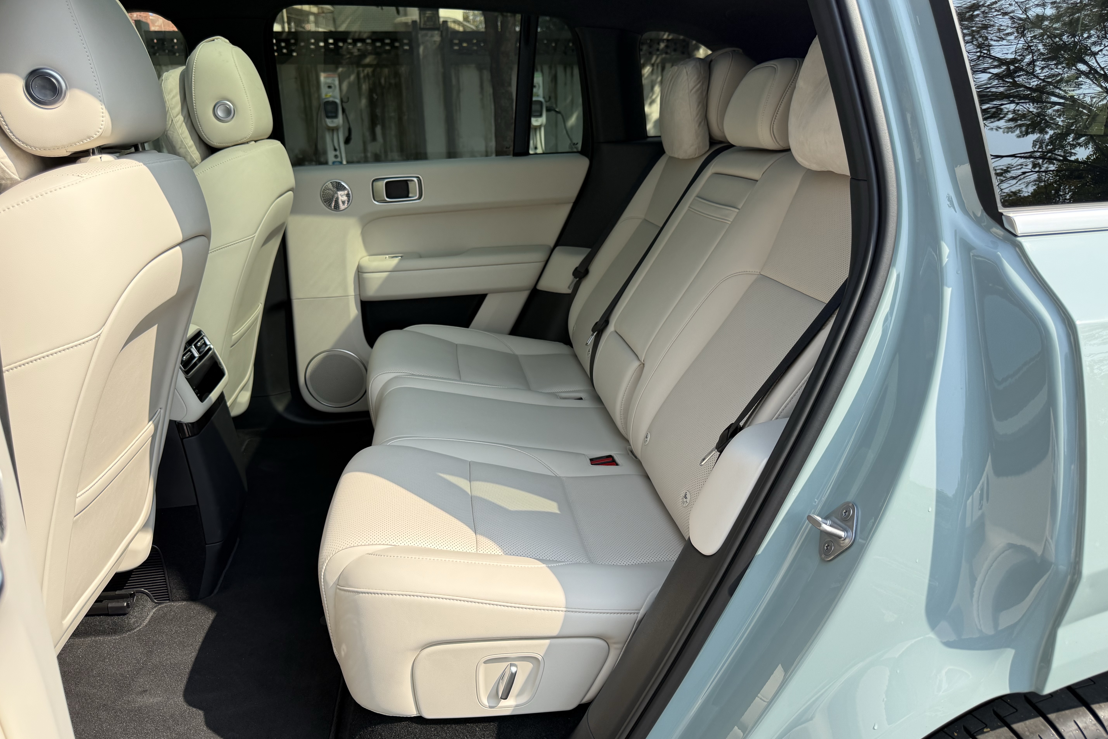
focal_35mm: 25
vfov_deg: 51.3
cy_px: 372
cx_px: 554
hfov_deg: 71.5
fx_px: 769
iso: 100
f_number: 1.78
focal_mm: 6.76
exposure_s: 1/1901
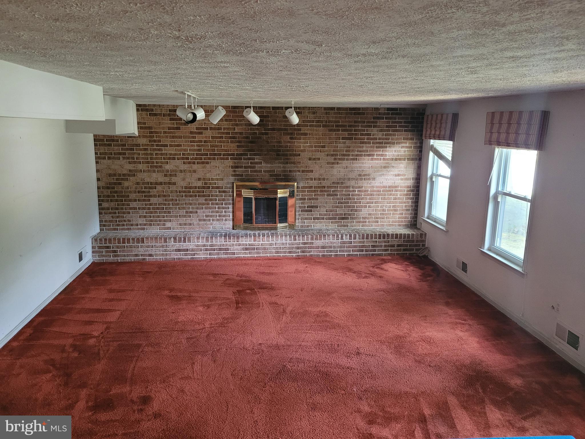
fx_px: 439
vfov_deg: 53.1
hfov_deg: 67.3
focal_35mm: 26
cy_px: 220
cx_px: 292
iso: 500
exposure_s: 1/40
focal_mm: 5.4
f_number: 1.8
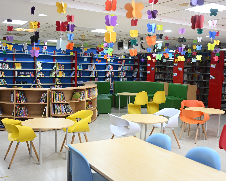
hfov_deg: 45.7
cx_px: 102
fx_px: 268
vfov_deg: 37.3
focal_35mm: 40
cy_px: 91
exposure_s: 1/80
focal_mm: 35
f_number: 4.5
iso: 800
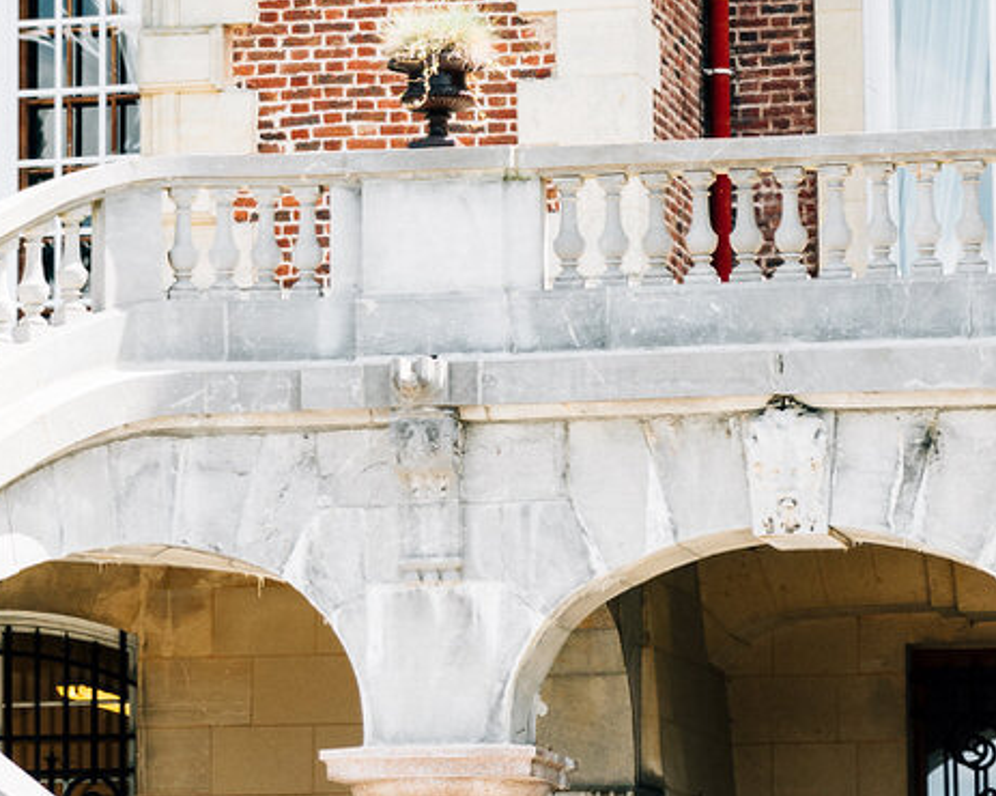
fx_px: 6276
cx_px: 269
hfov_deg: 9.1
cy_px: 73
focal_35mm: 213
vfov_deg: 7.2
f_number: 2.8
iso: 200
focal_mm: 70
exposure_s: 1/1600
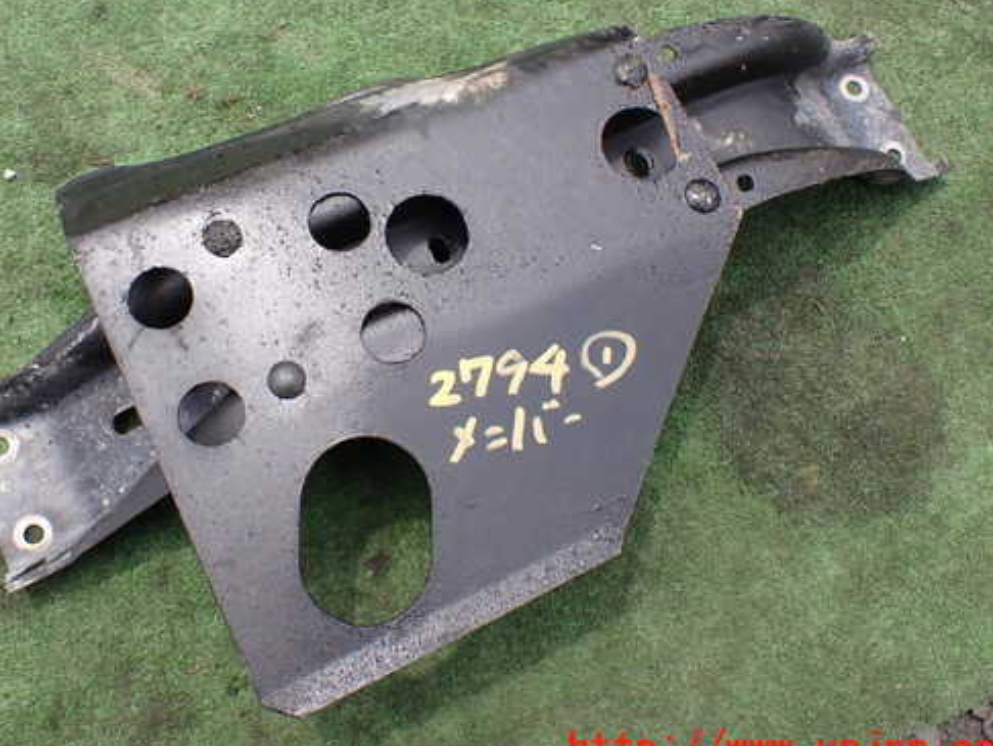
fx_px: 1062
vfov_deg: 38.6
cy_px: 317
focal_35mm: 37
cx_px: 417
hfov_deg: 49.9
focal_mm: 5.4
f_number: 3.2
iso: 100
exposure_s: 1/500
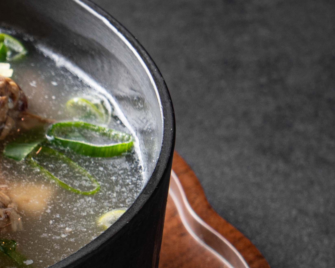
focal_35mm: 354
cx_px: -250
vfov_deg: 4.4
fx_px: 3510
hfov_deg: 5.4
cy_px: 252
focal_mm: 105
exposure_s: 1/125
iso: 250
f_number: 11
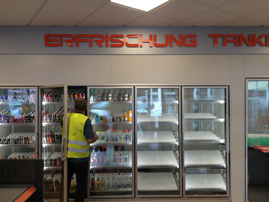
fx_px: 225
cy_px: 101
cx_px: 134
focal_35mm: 29
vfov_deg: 48.2
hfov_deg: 61.7
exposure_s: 1/50
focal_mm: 4.15
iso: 40
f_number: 2.2
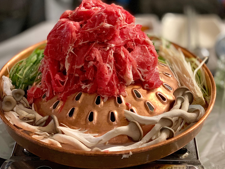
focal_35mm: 69
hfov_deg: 28.1
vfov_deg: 21.3
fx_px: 448
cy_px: 63
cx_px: 128
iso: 500
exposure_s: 1/30
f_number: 2.4
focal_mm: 6
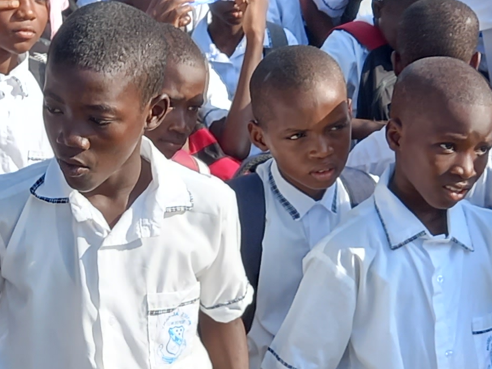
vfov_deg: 13.7
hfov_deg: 18.0
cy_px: 233
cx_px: 66
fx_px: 1535
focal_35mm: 108
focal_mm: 4.6
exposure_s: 1/222
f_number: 2
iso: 25
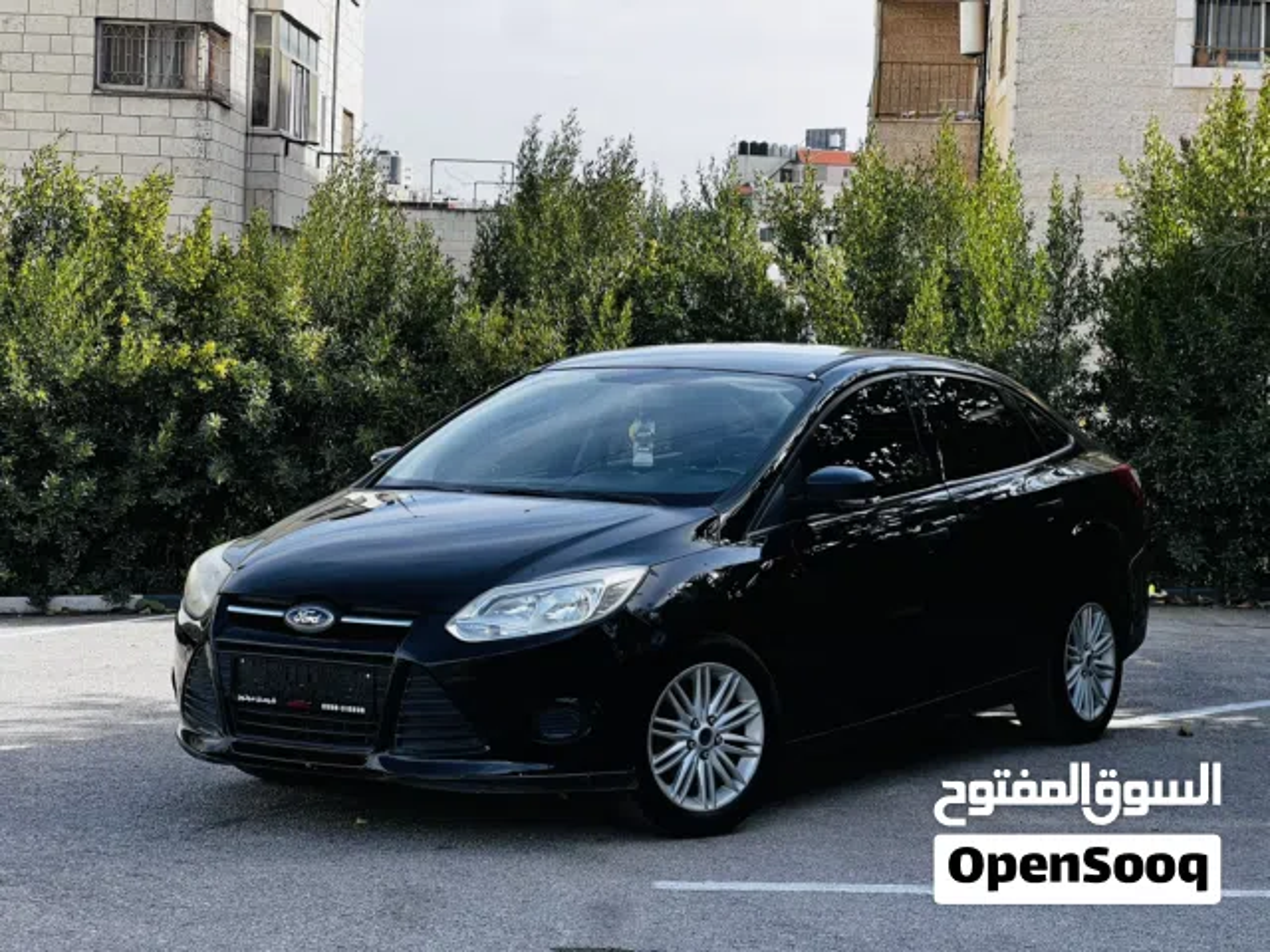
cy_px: 476
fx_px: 2825
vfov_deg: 19.1
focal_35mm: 77
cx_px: 635
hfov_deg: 25.3
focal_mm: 9
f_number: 2.8
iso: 32
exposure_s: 1/216
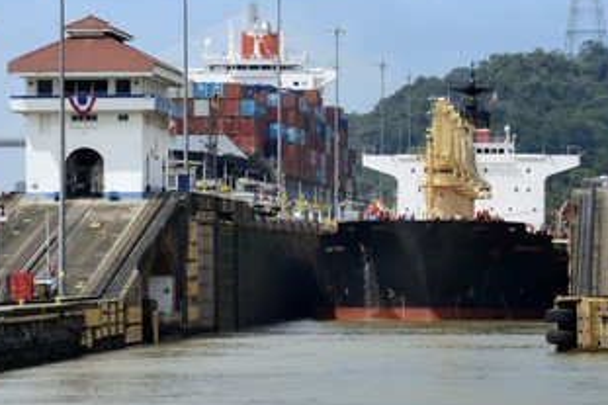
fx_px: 4557
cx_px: 289
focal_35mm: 270
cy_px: 153
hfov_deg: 7.6
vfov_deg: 5.1
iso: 200
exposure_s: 1/400
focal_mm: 200
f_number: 10
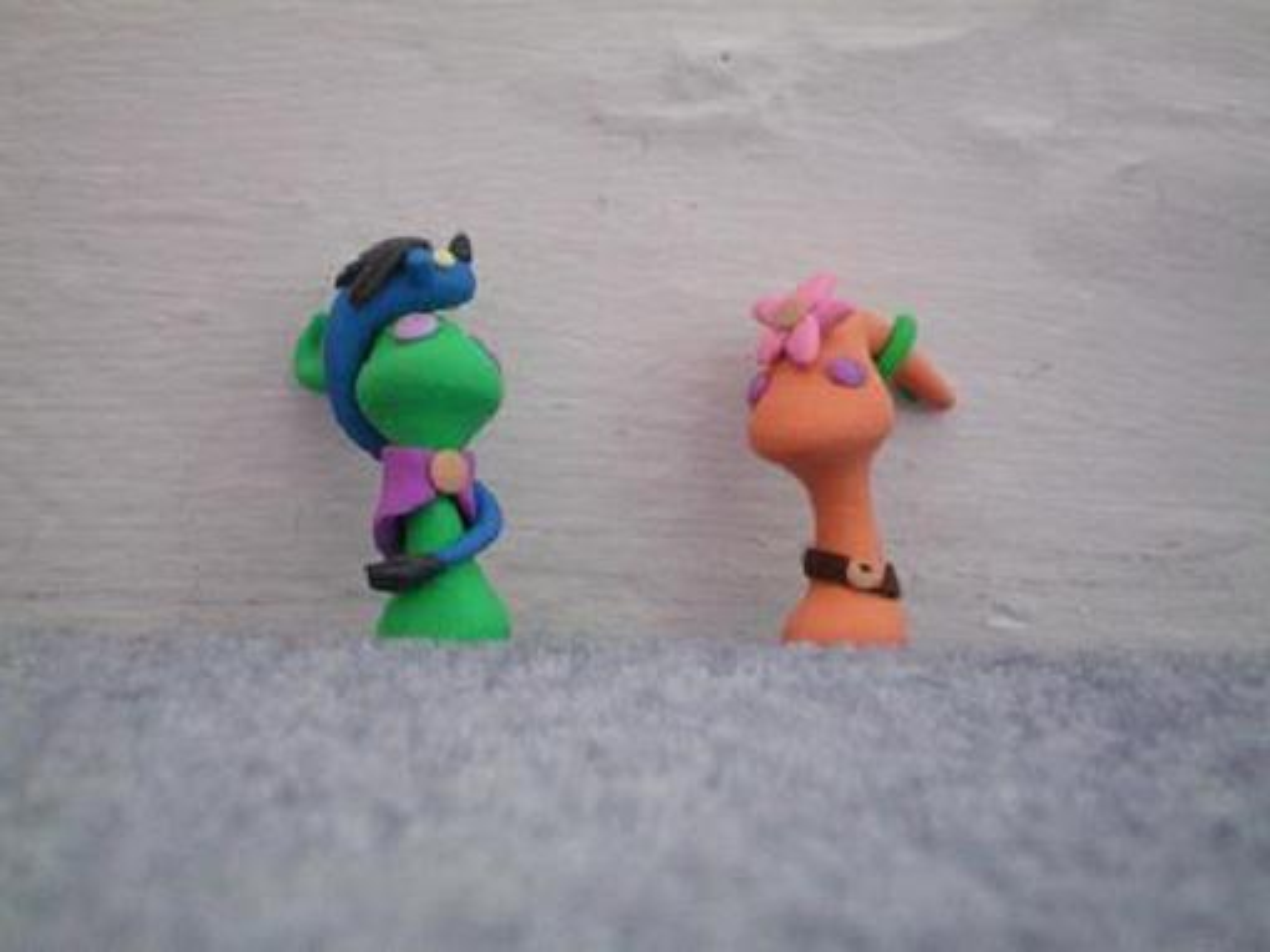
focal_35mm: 50
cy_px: 476
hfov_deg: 38.2
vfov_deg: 29.1
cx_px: 635
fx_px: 1834
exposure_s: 1/3.33
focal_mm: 8.4
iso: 400
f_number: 3.7
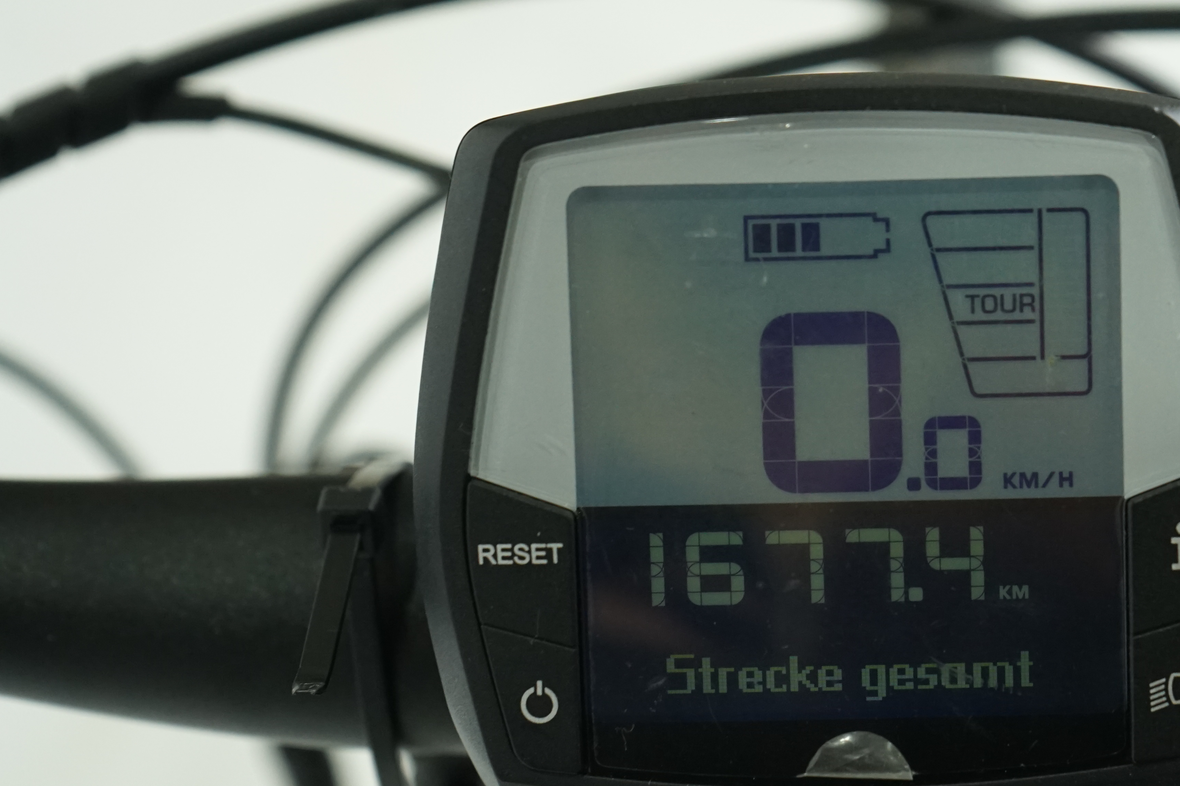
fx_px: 2753
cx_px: 868
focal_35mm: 84
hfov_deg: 24.0
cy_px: 455
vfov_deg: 16.3
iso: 1600
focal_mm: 48
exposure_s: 1/200
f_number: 5.6
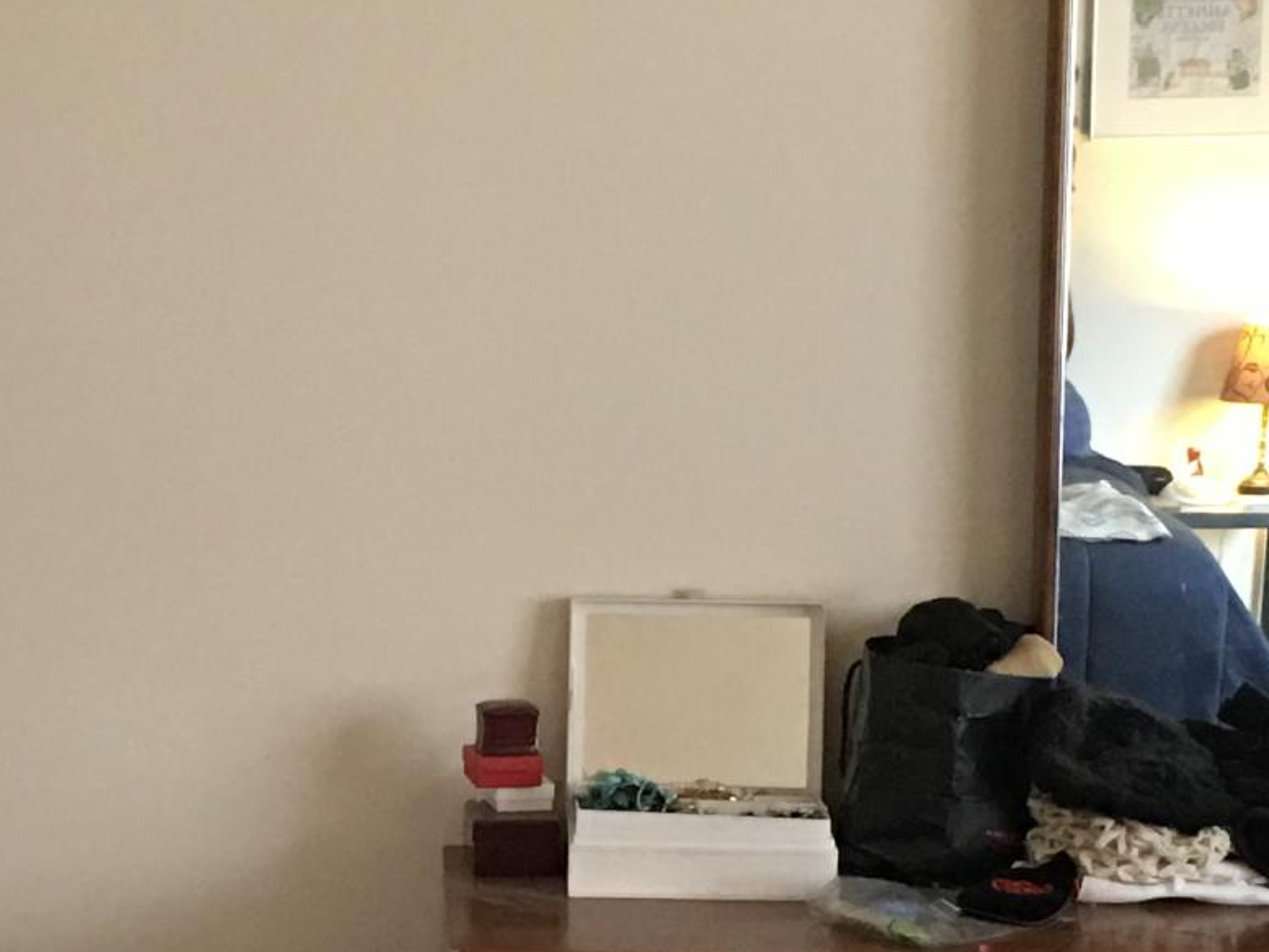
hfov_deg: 17.4
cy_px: 784
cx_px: 217
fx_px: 4106
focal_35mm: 112
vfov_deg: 13.2
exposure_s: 1/10
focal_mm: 4.15
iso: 100
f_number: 2.2
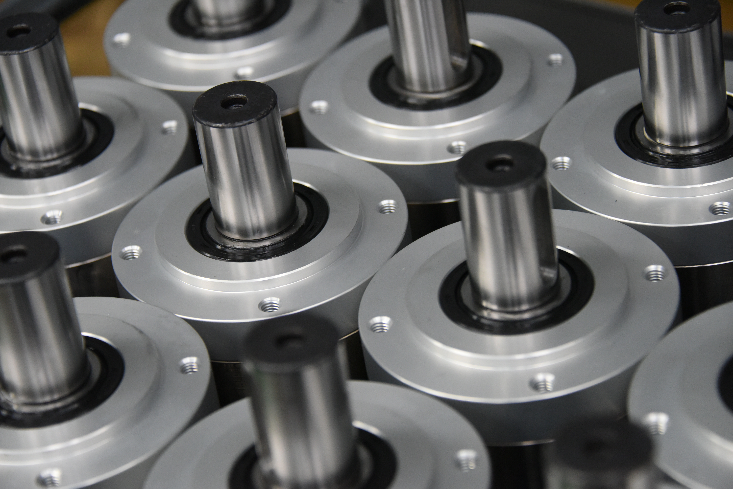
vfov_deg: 11.2
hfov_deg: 16.8
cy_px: 244
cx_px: 366
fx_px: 2485
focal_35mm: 122
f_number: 5.6
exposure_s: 1/160
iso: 2500
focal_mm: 122
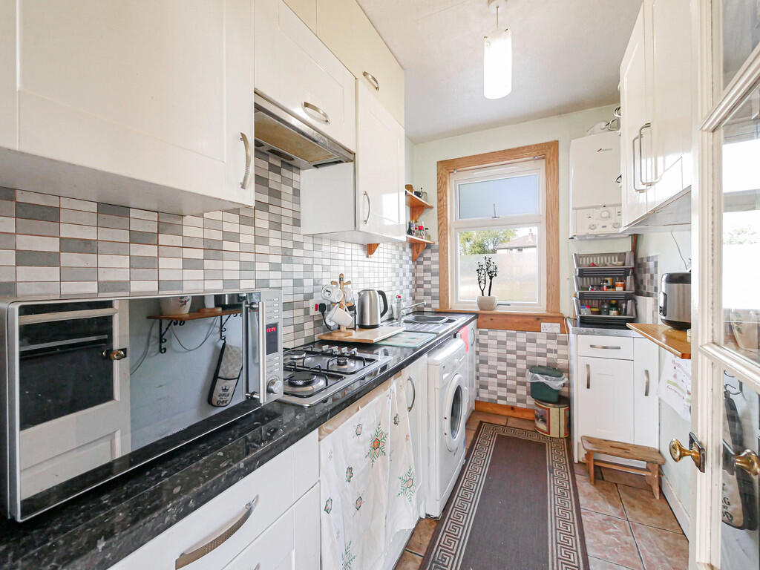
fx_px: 307
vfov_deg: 85.7
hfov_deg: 102.1
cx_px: 380
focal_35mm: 14
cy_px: 285
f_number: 4
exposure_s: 1/60
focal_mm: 7
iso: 1600
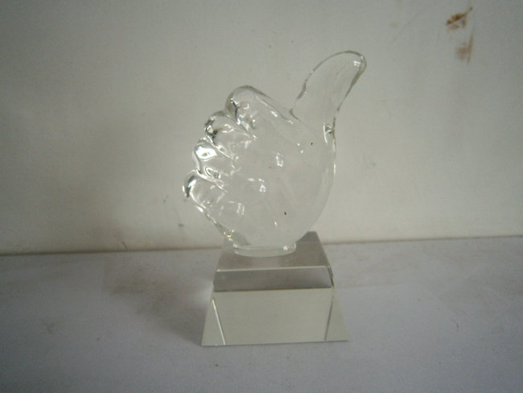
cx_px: 262
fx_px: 393
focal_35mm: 26
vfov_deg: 53.1
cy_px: 196
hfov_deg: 67.3
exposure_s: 1/30
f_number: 2.8
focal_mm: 4.7
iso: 80
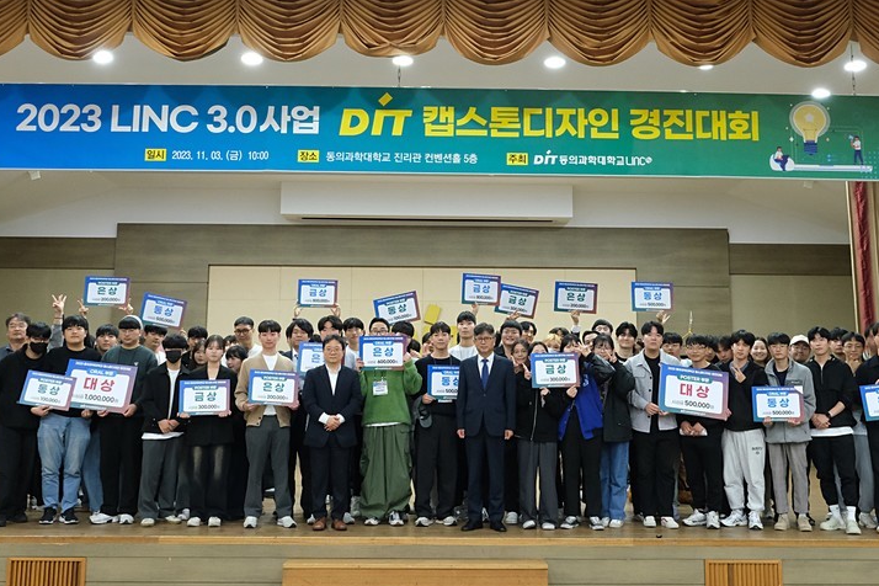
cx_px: 479
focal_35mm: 39
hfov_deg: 49.5
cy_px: 211
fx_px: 952
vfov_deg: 34.0
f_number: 10
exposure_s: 1/13
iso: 3200
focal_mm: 19.2
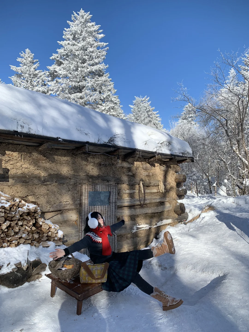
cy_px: 166
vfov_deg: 67.3
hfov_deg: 53.1
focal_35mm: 26
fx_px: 249
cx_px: 124
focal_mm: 4.25
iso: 25
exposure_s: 1/1661
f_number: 1.8
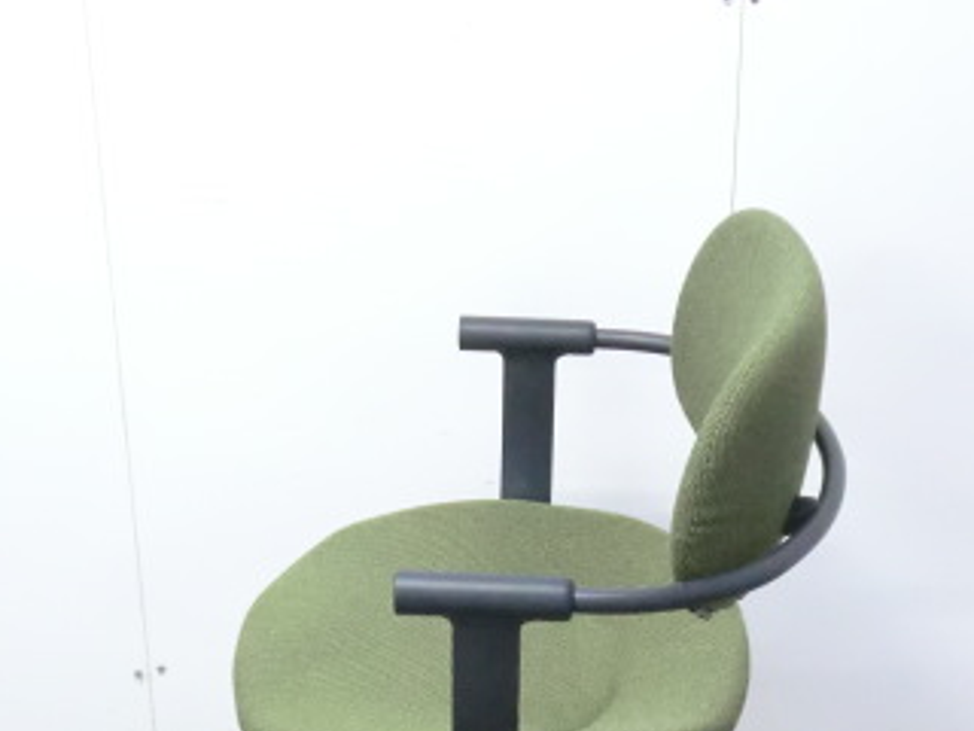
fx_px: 2138
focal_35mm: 76
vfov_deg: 19.2
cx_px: 496
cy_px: 606
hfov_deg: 25.7
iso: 800
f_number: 3.9
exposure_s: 1/25
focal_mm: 6.9
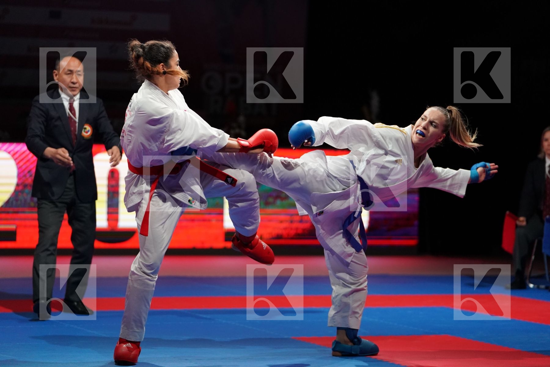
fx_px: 1940
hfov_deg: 16.1
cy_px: 184
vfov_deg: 10.8
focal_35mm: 127
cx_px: 275
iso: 3200
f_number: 2.8
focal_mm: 127
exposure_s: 1/1000
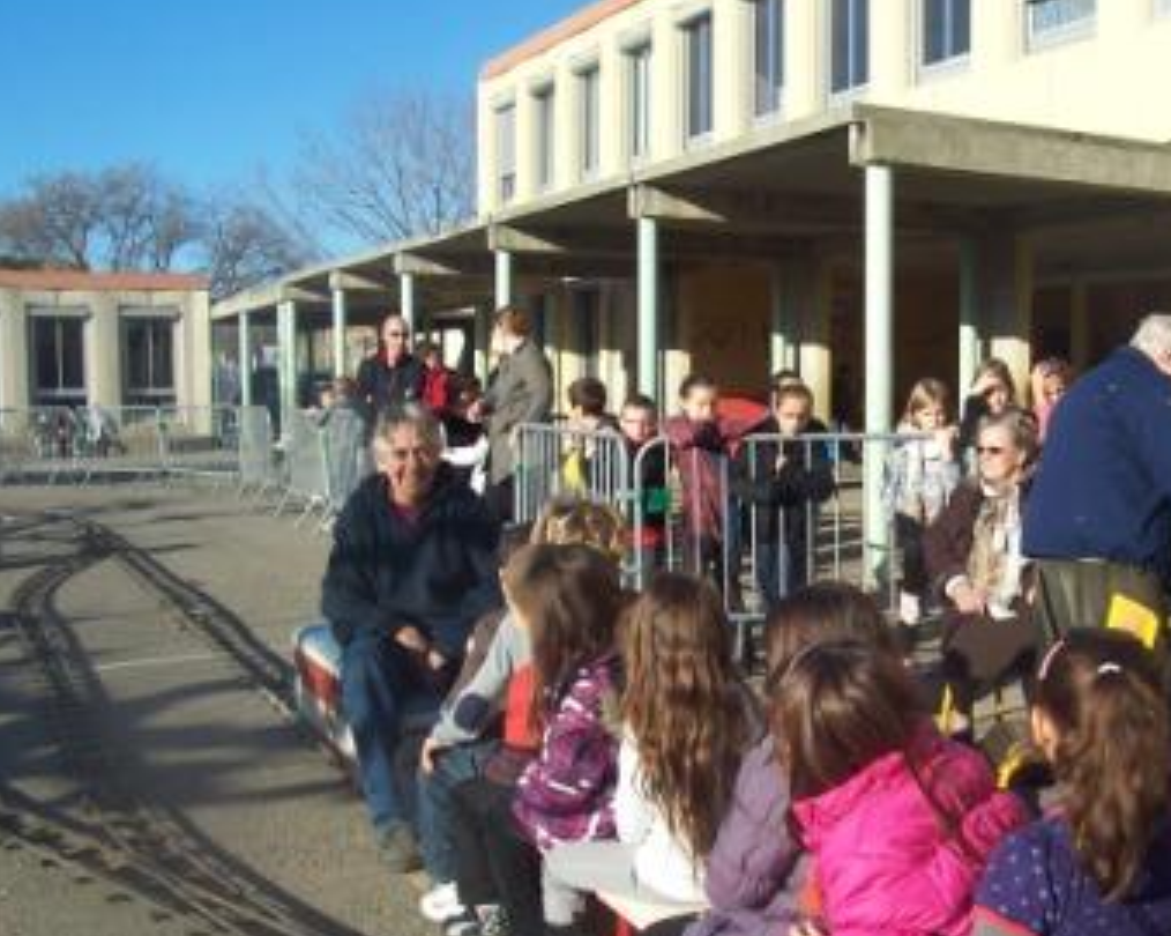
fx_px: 1524
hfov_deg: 41.6
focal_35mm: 44
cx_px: 766
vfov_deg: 34.0
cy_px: 544
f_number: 5.6
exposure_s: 1/350
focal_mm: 5.6
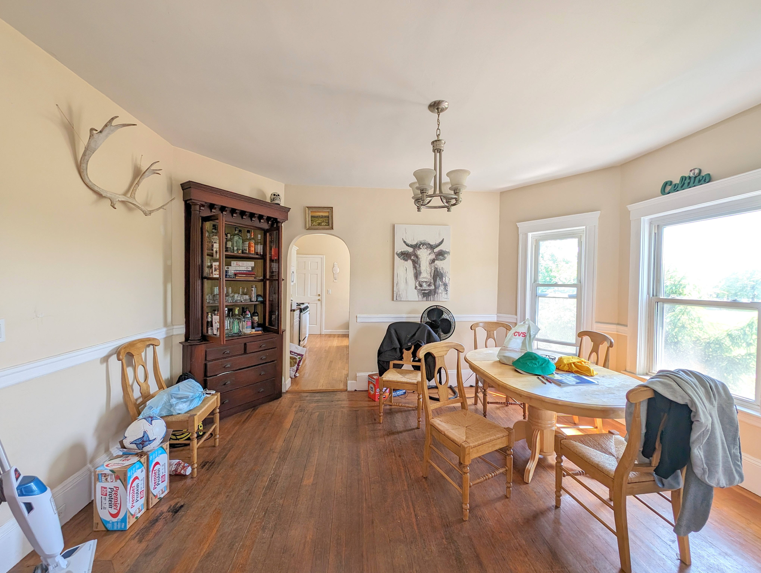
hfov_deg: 110.5
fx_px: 264
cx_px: 380
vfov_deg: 94.6
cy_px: 286
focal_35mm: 12
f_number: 1.95
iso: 58
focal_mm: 2.23
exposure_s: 1/56.1
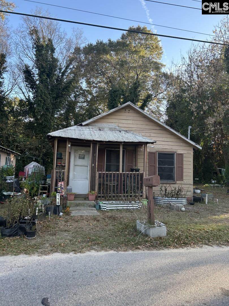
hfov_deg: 53.1
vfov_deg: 67.3
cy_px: 153
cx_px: 114
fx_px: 229
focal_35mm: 26
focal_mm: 5.7
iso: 50
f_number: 1.5
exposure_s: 1/394
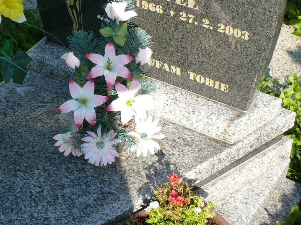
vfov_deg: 18.9
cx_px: 66
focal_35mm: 78
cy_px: 107
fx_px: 678
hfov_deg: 24.7
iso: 100
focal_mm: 7.4
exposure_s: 1/200
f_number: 5.6
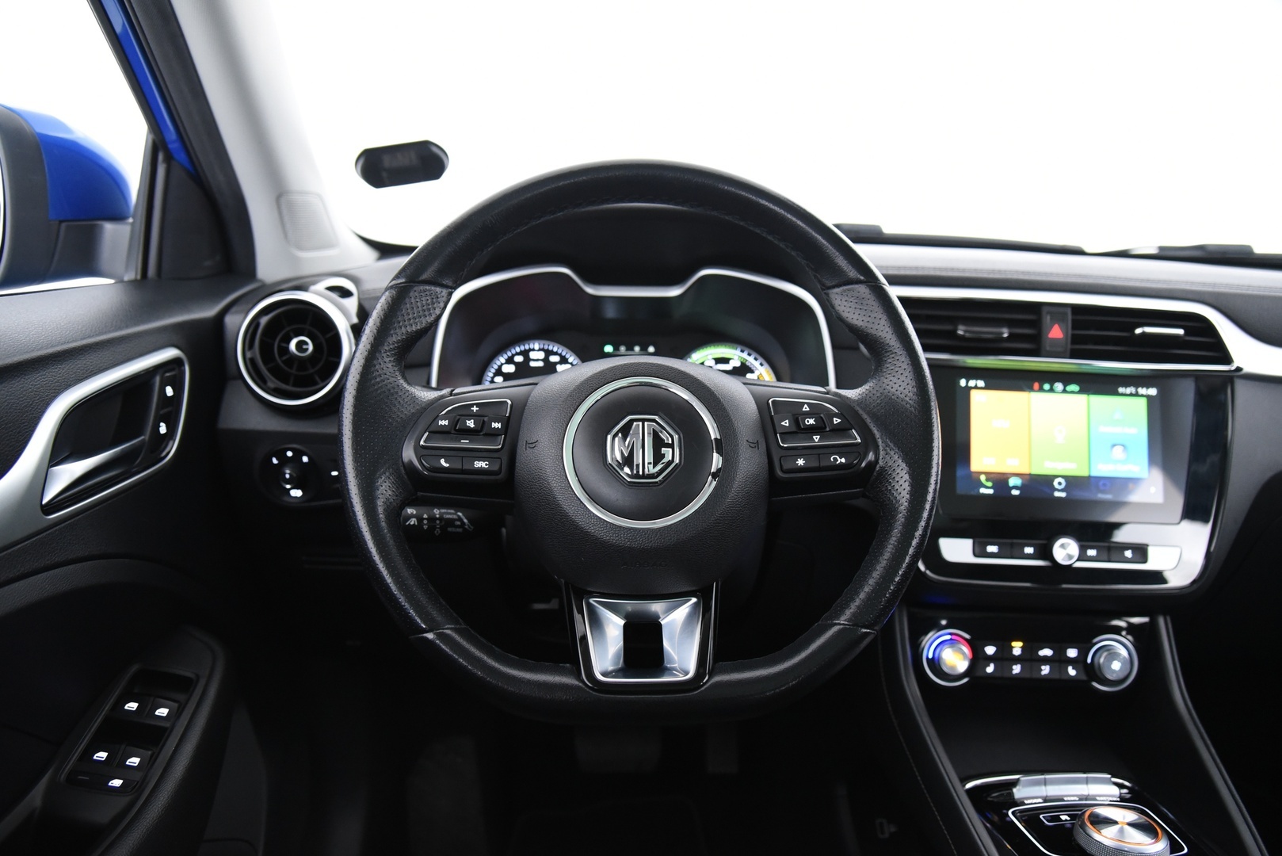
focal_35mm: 24
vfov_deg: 53.2
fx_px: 855
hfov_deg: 73.7
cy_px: 428
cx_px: 641
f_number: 4
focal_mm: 24
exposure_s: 1/20
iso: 4000
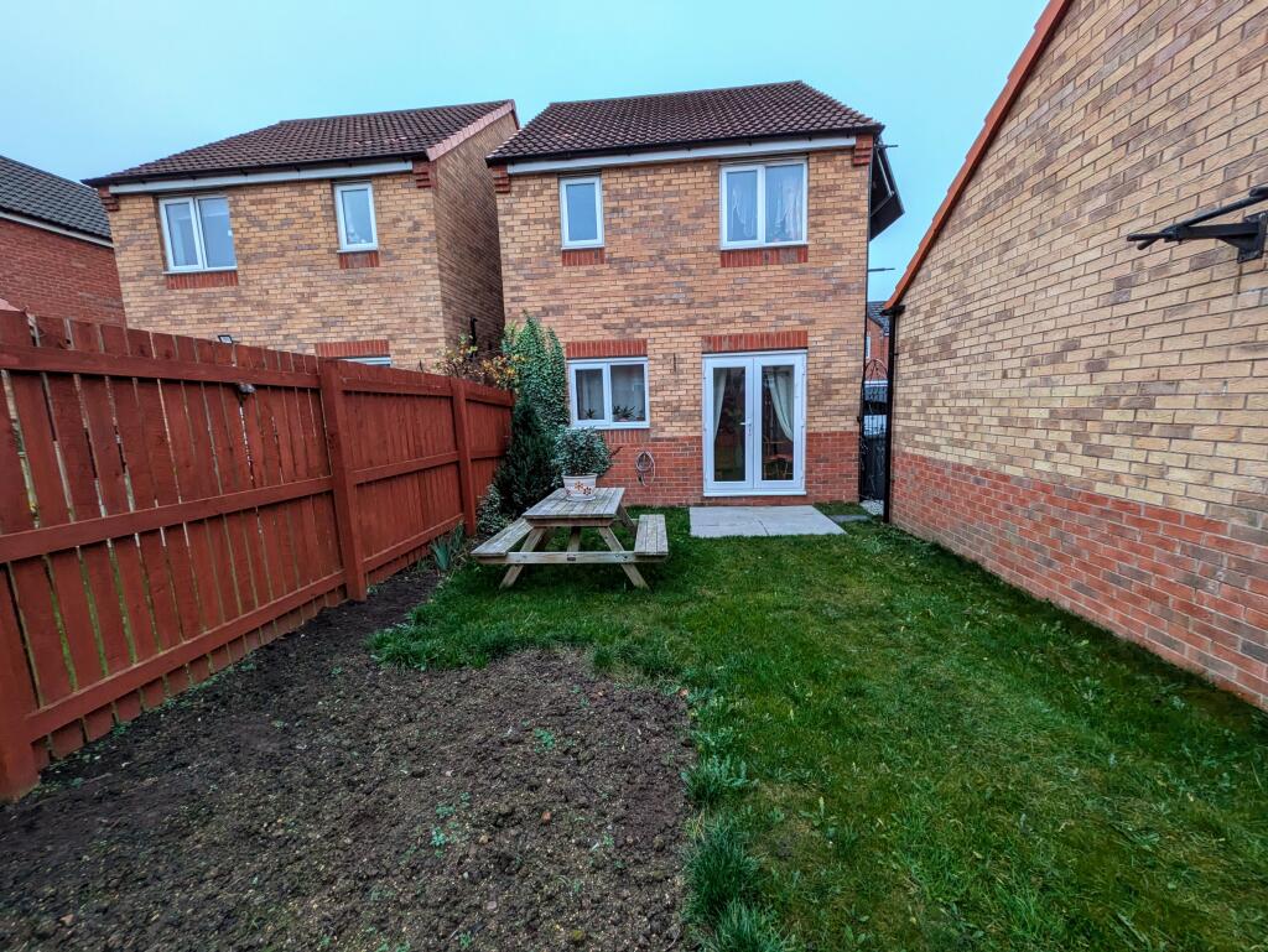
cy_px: 476
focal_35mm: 14
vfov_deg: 85.7
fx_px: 513
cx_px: 634
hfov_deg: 102.0
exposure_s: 1/50
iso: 104
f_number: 2.2
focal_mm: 1.83
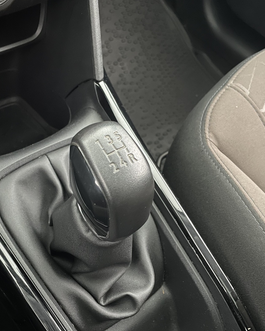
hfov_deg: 42.7
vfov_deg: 52.8
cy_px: 166
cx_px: 86
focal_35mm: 34
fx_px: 333
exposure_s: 1/8
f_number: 1.6
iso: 500
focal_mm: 4.2
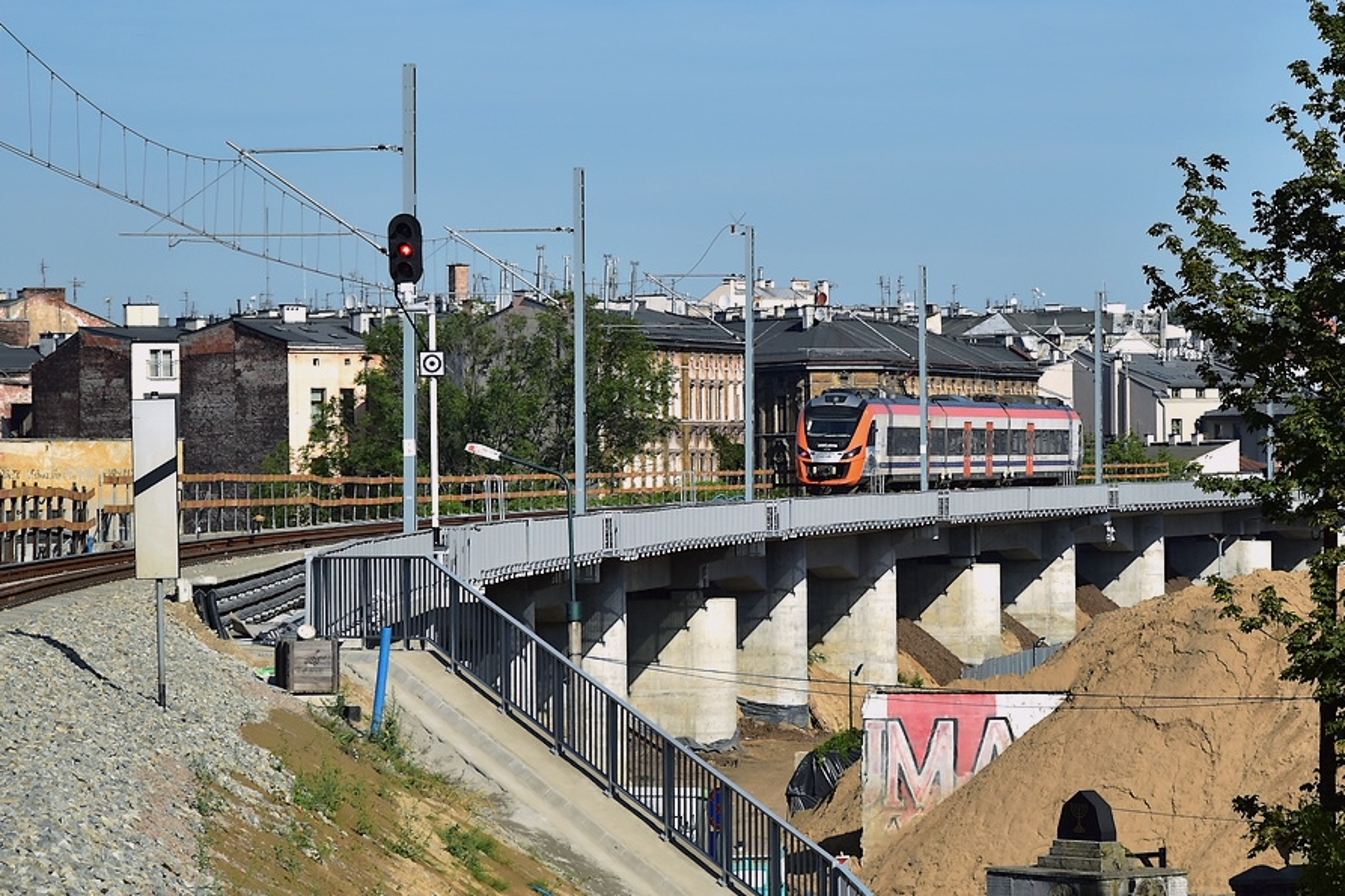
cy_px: 367
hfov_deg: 11.2
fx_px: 6825
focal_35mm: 183
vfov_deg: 7.5
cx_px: 943
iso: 100
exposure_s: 1/800
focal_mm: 85
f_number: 6.3
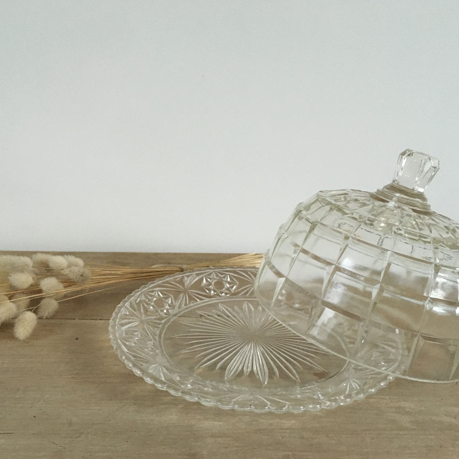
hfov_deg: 47.1
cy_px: 225
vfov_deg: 47.2
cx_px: 202
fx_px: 525
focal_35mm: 35
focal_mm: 4.15
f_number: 2.2
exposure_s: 1/17
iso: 200
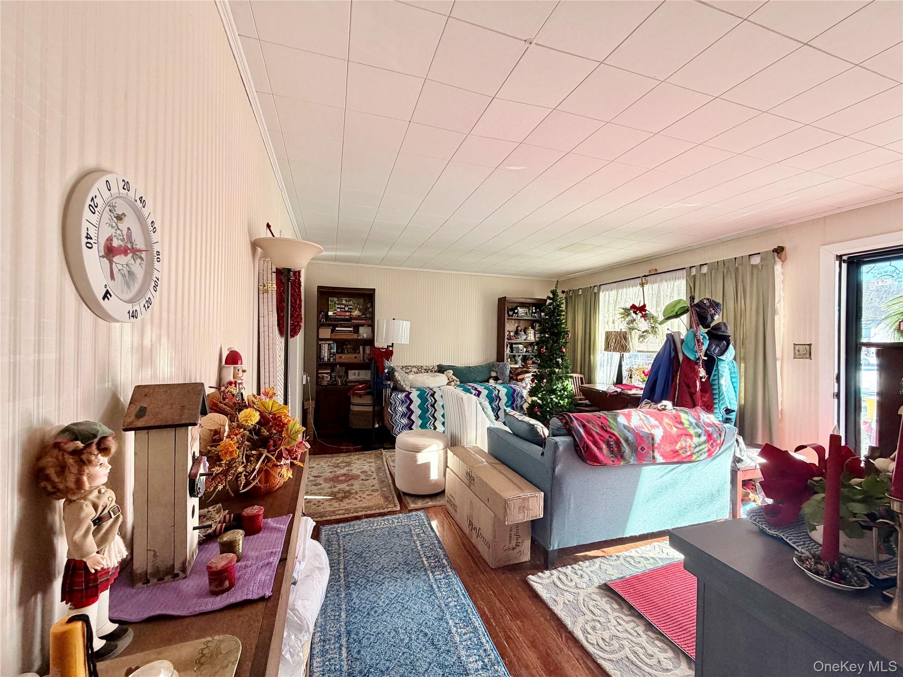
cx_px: 452
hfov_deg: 102.1
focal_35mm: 14
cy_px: 338
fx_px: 365
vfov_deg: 85.7
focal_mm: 2.22
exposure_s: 1/121
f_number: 2.2
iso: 125
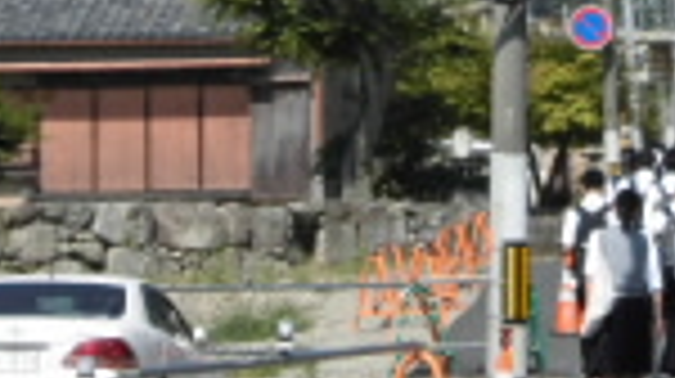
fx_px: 4881
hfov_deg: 7.9
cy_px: -230
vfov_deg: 4.4
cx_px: 396
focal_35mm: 273
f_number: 4.7
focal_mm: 16.9
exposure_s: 1/400
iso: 100
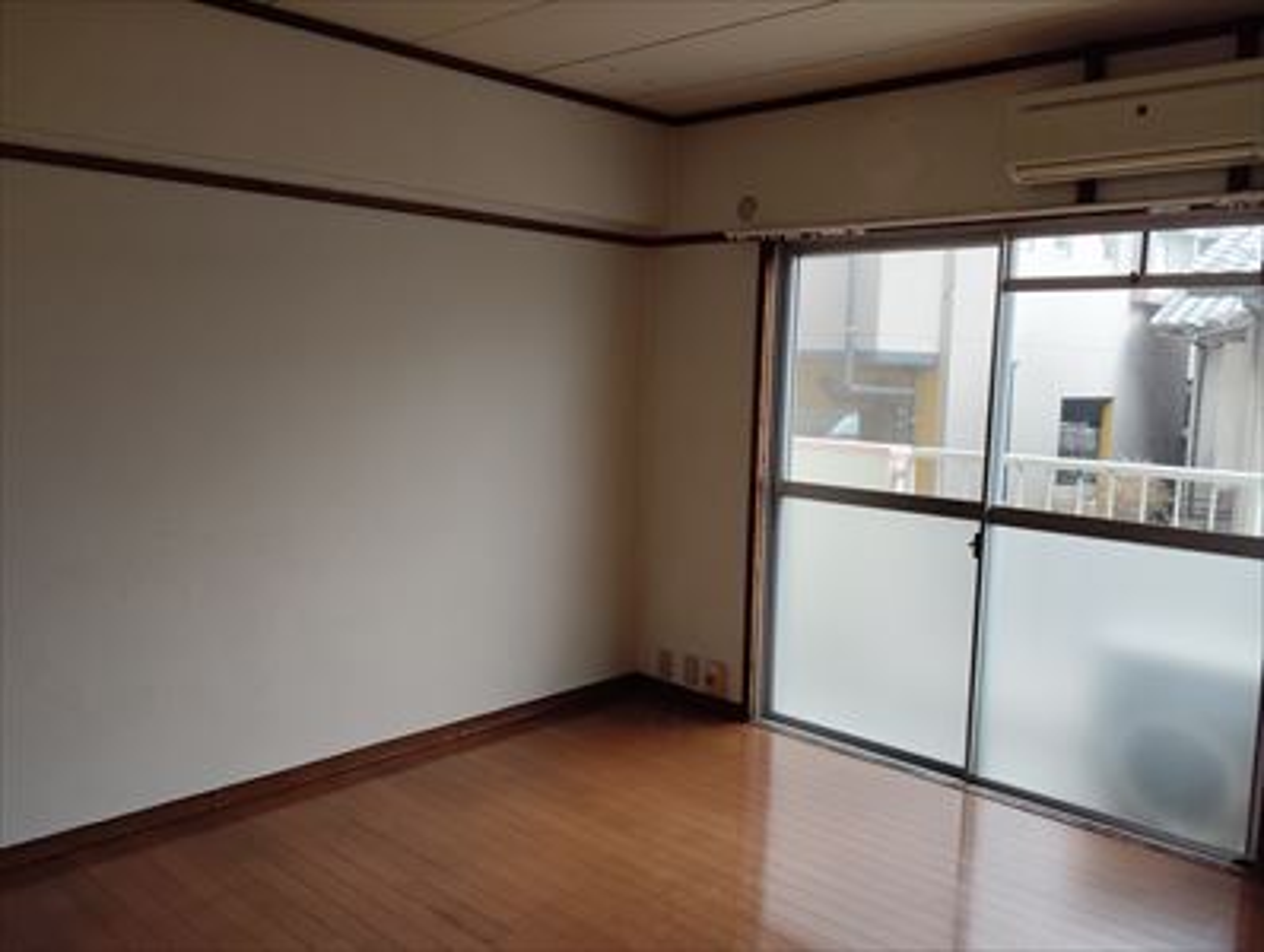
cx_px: 632
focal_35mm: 29
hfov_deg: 61.6
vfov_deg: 48.4
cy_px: 476
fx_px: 1061
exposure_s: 1/150
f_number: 1.8
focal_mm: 4.25
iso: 50
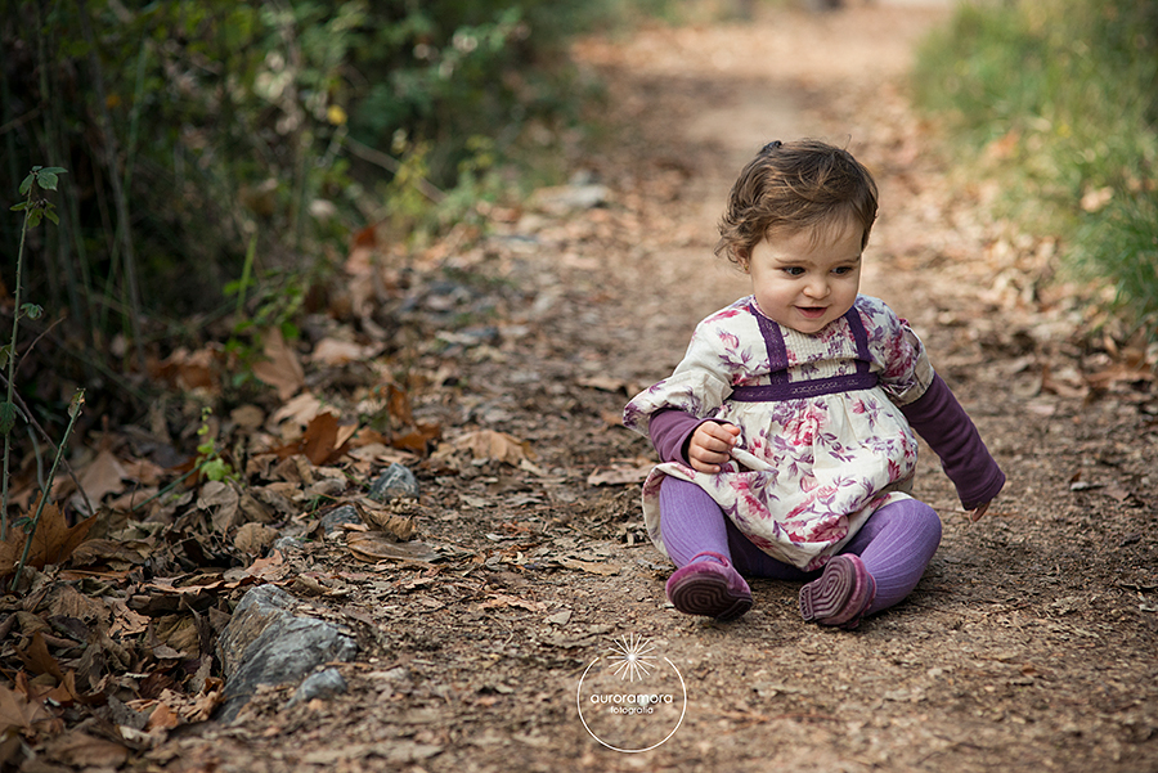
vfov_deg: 16.1
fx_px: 2735
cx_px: 579
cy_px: 386
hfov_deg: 23.9
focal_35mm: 85
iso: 500
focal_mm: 85
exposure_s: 1/1250
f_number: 2.8
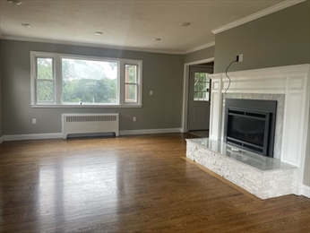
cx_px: 155
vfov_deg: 53.1
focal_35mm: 26
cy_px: 116
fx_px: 233
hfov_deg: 67.3
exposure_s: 1/121
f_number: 1.6
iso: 32
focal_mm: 4.2
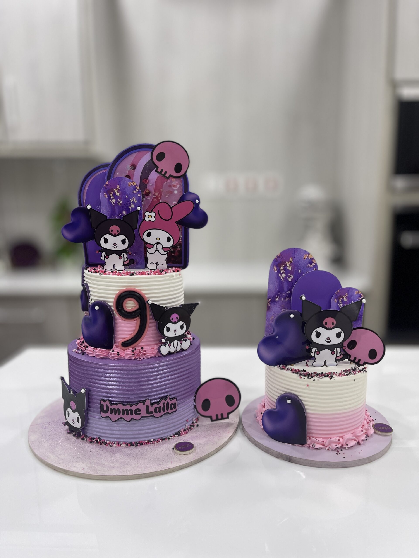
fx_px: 420
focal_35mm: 26
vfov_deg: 67.3
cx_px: 210
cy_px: 279
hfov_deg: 53.1
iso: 80
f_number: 1.6
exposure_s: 1/121
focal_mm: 5.1
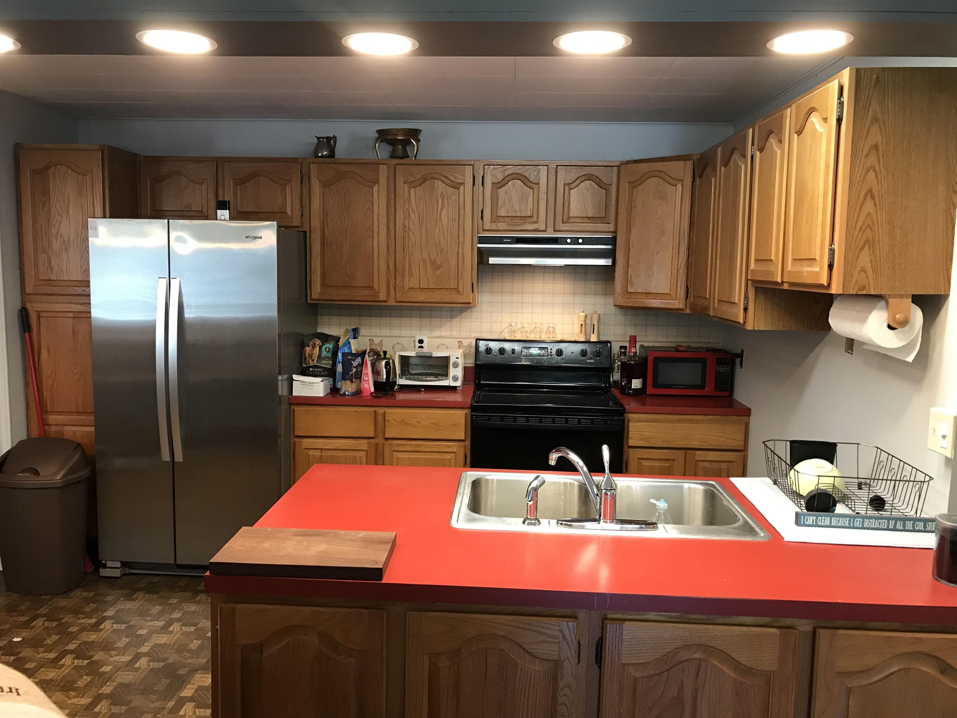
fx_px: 774
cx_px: 478
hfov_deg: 63.4
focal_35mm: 28
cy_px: 359
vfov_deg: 49.7
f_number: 1.8
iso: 50
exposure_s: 1/15
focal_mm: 3.99
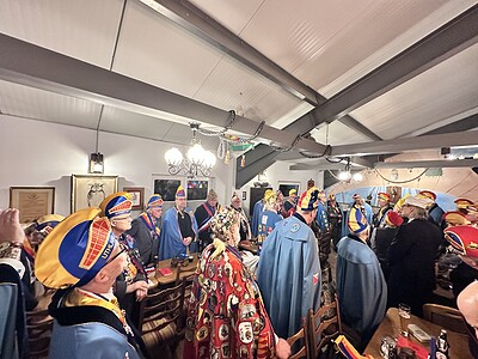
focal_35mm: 14
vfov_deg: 85.7
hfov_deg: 102.1
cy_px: 180
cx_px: 239
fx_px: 193
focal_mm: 2.22
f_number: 2.2
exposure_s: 1/50
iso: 640
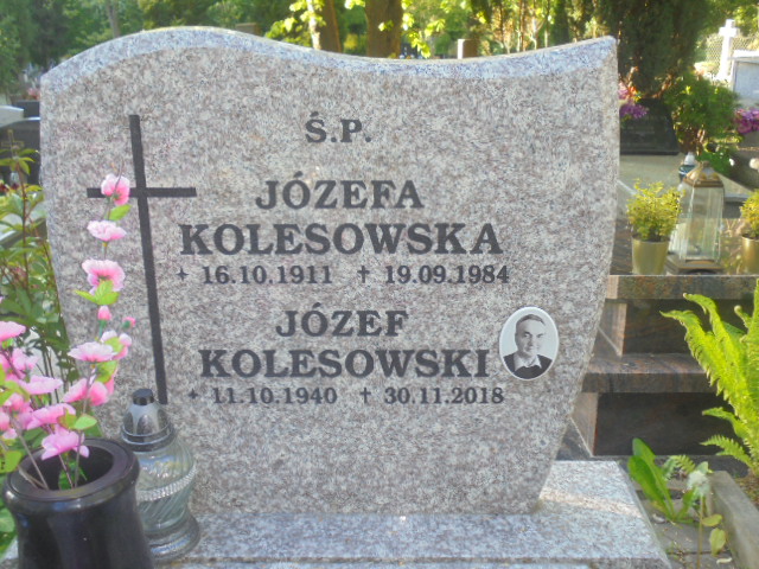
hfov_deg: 49.0
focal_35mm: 38
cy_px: 284
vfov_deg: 37.7
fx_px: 833
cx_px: 380
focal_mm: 6.9
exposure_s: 1/30
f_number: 4.2
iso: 100
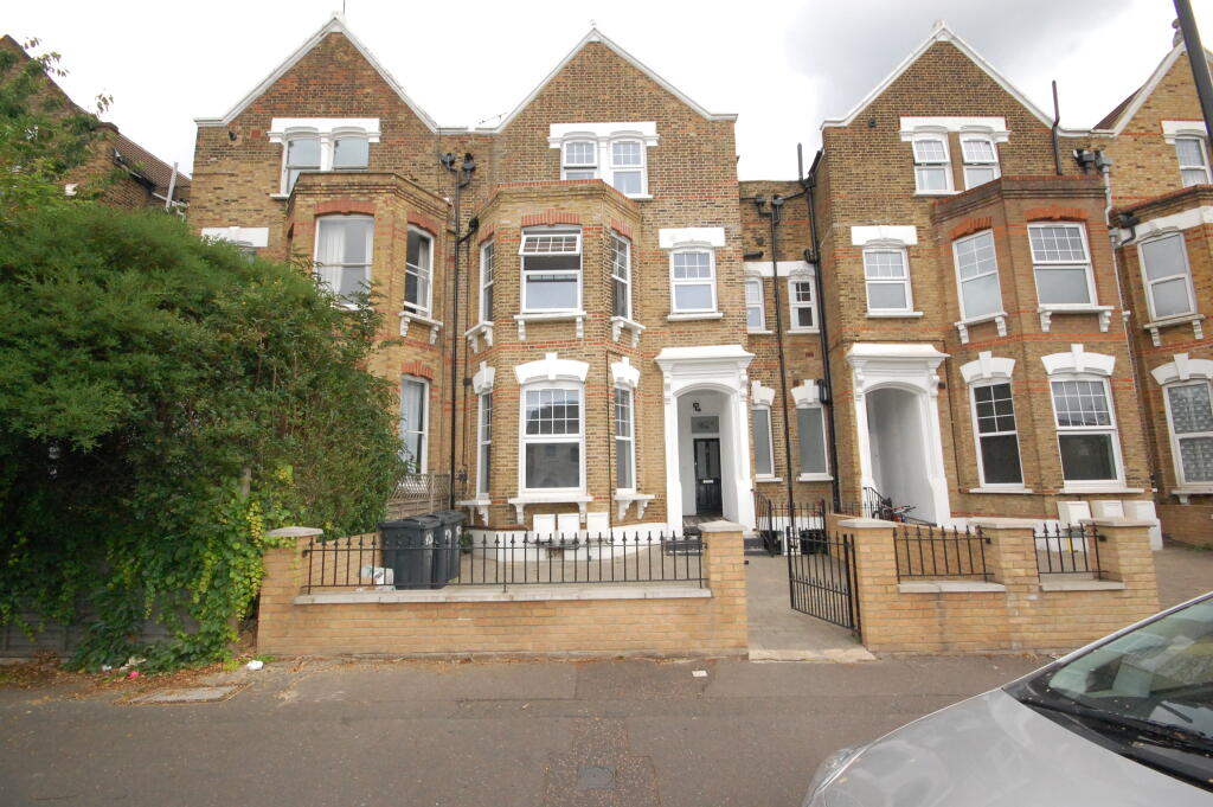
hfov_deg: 100.4
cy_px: 404
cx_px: 606
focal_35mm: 15
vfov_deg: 77.2
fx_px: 505
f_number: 10
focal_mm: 10
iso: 1600
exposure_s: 1/500
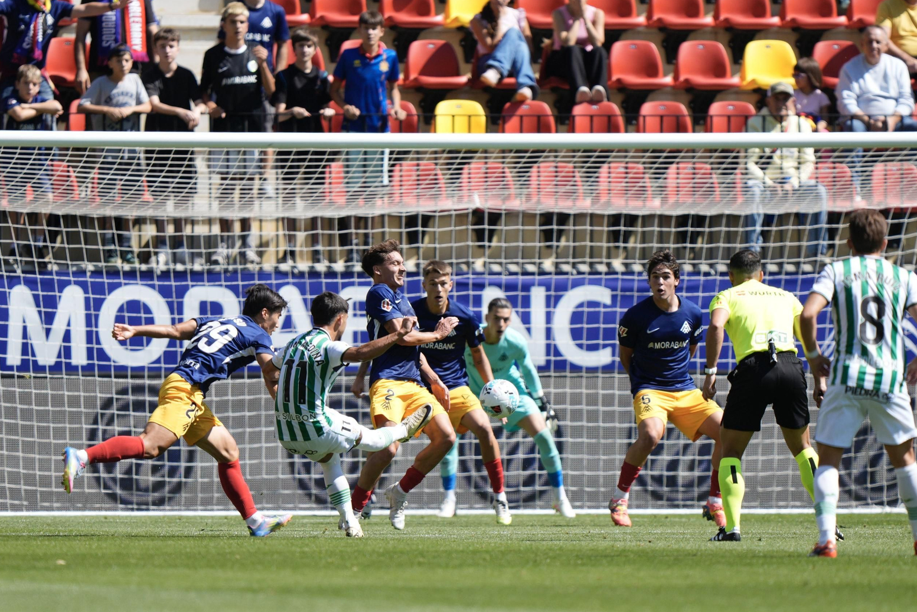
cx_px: 470
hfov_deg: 5.0
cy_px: 299
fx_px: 10496
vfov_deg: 3.3
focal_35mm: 412
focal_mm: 400
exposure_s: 1/1600
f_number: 2.8
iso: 125
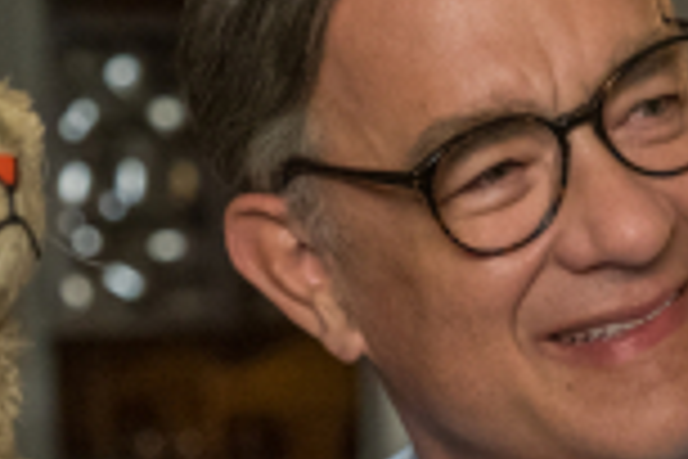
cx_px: 472
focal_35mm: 162
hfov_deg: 12.7
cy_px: 412
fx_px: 3096
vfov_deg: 8.4
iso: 3200
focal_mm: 36.5
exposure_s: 1/100
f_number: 2.8
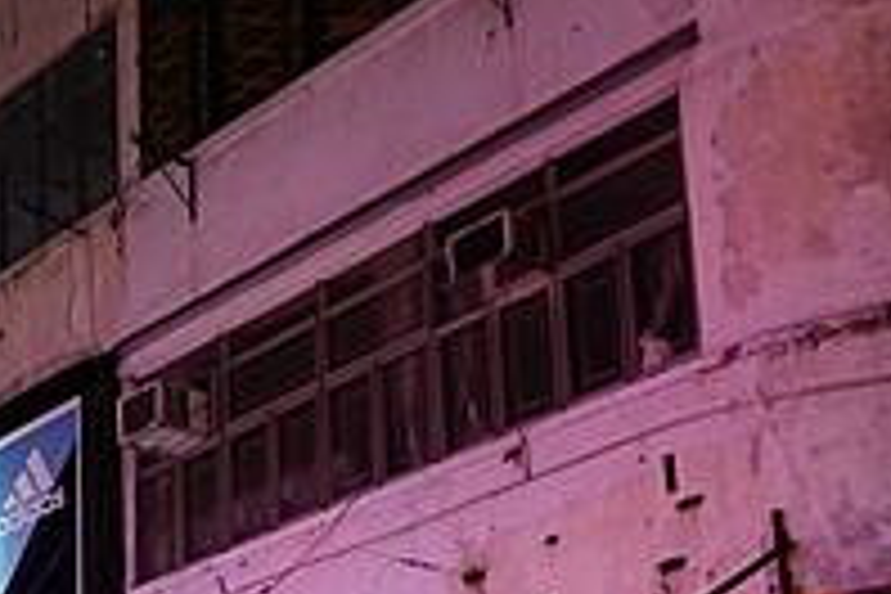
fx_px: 2178
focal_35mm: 88
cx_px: -117
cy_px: 704
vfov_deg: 15.0
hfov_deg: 21.8
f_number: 4.5
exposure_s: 1/15
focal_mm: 17
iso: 500
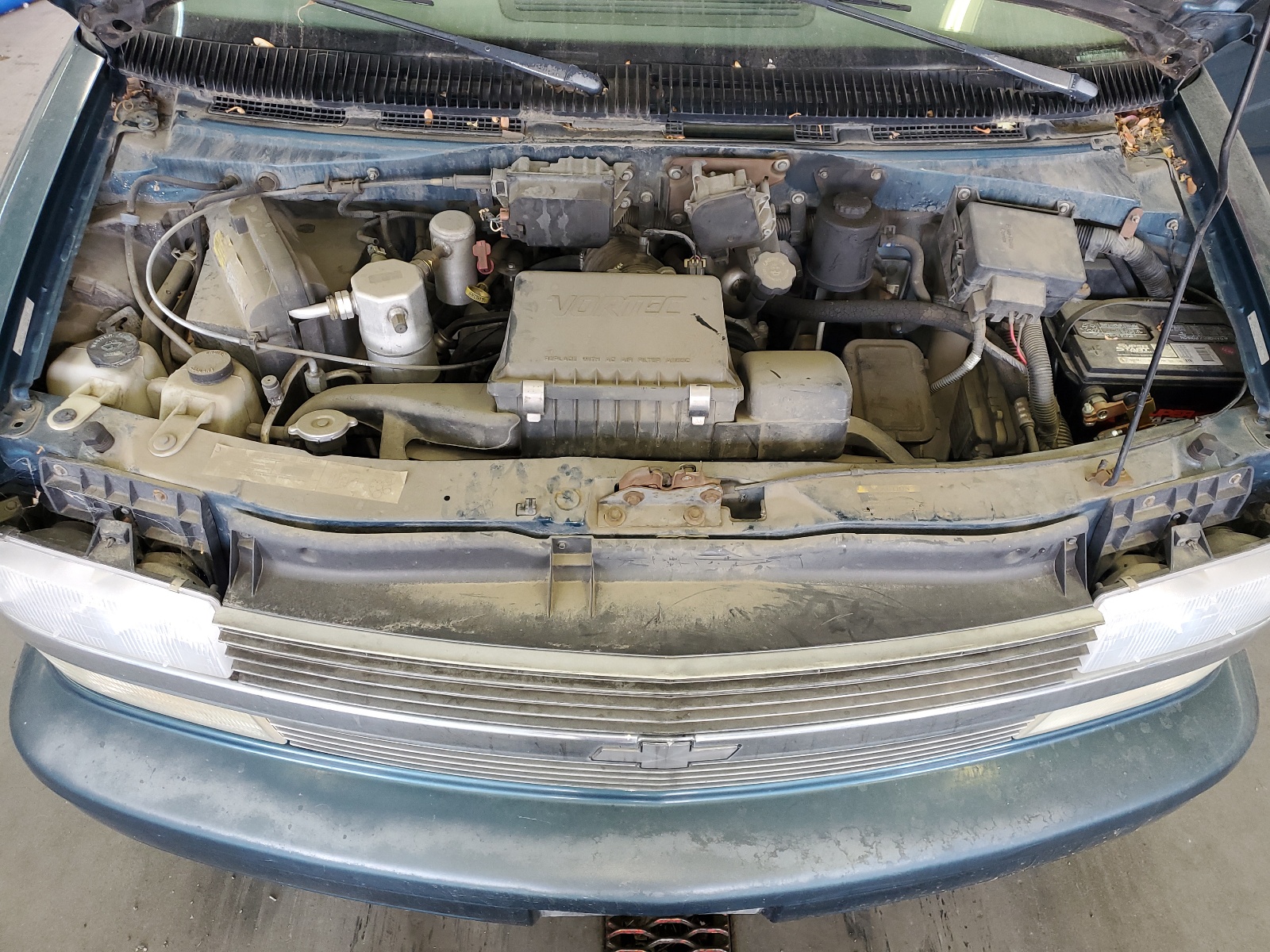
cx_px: 635
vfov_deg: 53.1
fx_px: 954
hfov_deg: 67.3
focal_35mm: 26
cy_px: 476
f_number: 1.5
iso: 74
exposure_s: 1/60.2
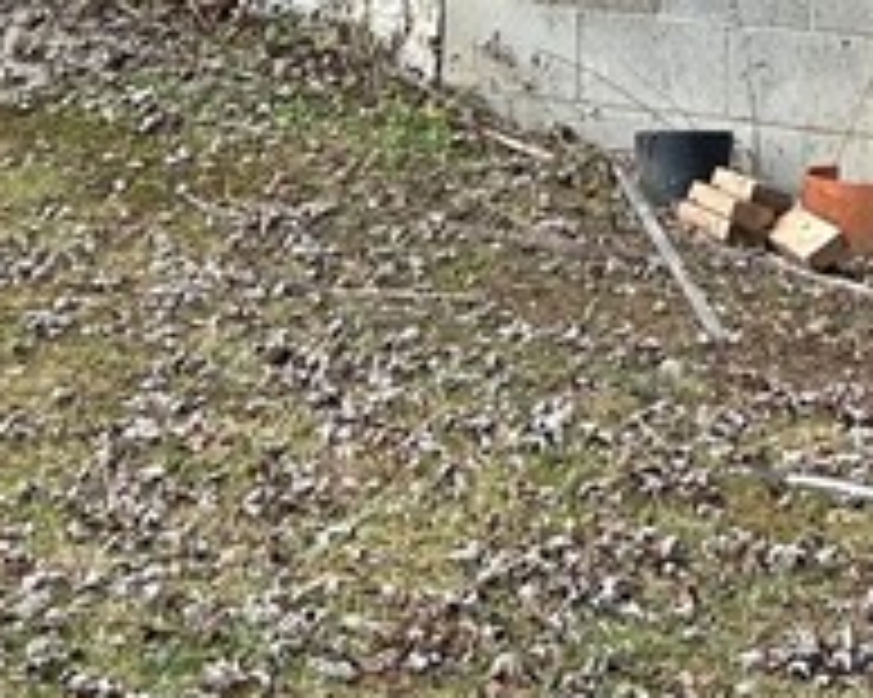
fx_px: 3460
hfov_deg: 14.1
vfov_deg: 10.2
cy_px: -901
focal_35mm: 134
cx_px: 922
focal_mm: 5.7
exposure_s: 1/256
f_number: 1.5
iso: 40
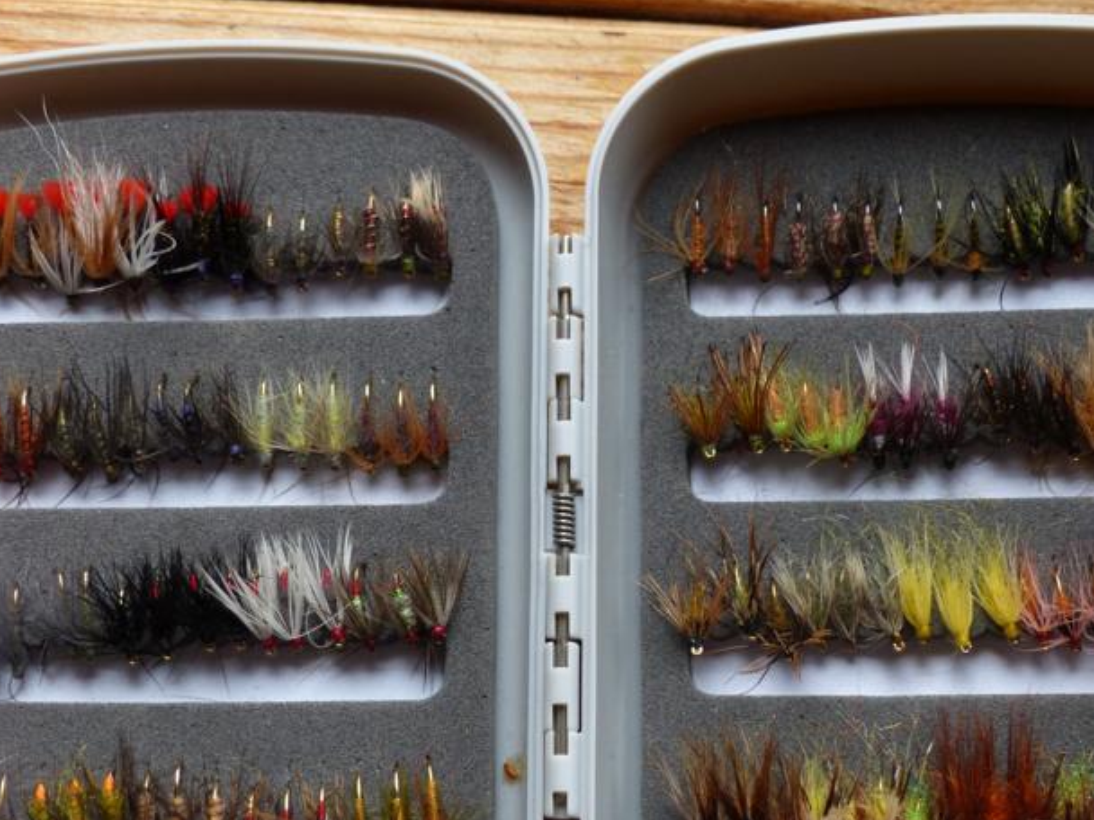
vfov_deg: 20.7
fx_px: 2244
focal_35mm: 71
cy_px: 504
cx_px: 576
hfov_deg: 27.4
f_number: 2.8
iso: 200
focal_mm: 9.8
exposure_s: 1/40
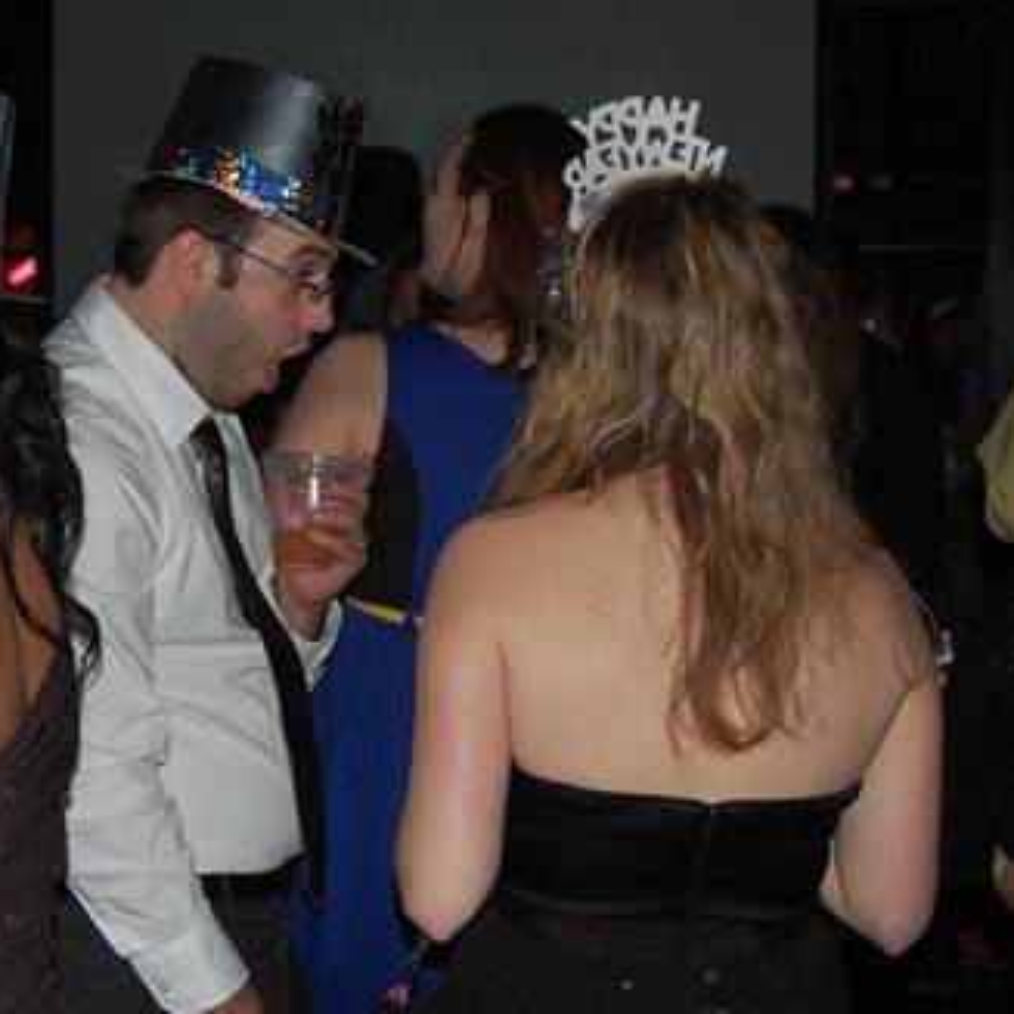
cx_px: 245
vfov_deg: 23.4
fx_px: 2452
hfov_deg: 23.1
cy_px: 512
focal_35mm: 74
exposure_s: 1/60
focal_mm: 38
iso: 400
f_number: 5
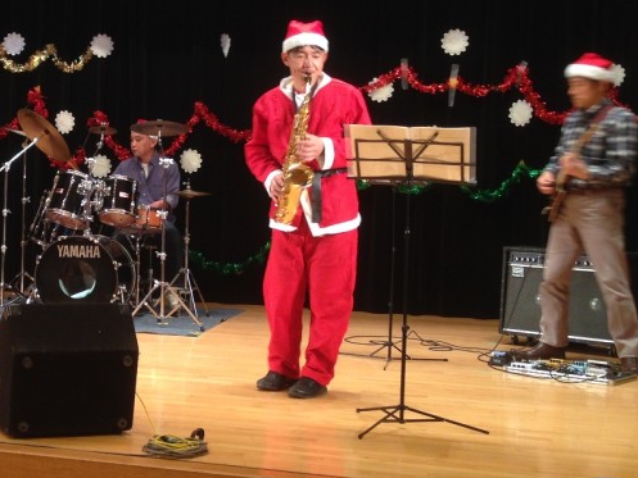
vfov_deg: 21.6
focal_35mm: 68
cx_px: 68
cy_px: 219
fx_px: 1254
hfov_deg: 27.6
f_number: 2.4
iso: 64
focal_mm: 4.12
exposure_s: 1/20
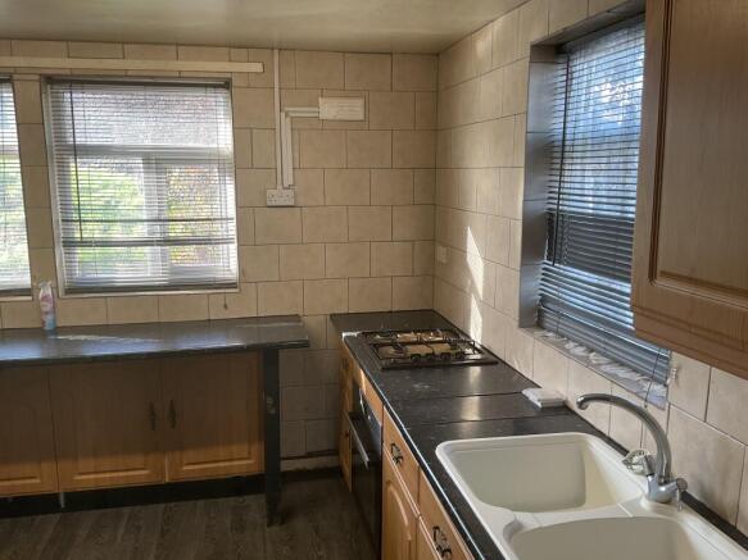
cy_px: 280
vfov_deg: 48.2
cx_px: 374
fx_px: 627
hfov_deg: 61.7
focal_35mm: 29
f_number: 1.8
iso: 40
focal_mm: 3
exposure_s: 1/50
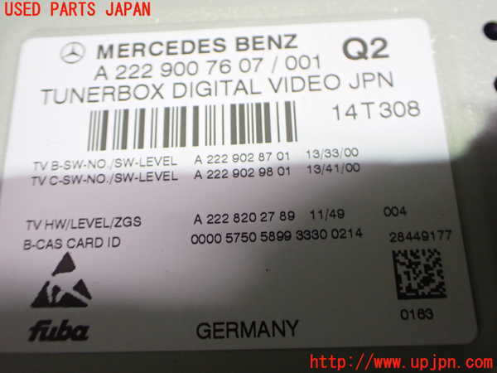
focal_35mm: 30
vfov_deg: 46.8
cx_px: 248
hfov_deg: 60.0
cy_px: 186
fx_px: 431
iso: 800
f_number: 2.3
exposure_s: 1/50
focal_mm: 5.4
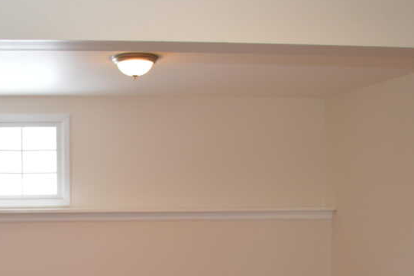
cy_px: 219
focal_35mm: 51
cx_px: 57
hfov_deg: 36.9
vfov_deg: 26.0
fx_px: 586
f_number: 4
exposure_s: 1/80
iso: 400
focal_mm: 18
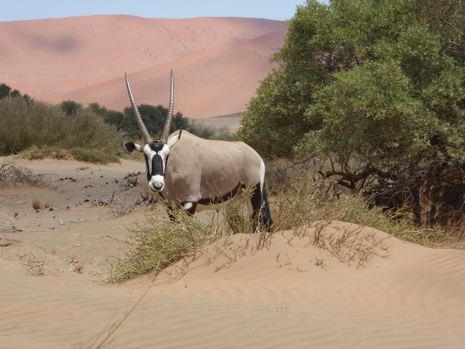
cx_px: 232
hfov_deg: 8.9
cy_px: 174
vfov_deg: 6.7
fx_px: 2982
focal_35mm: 222
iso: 100
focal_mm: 35.8
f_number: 5.6
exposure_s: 1/500
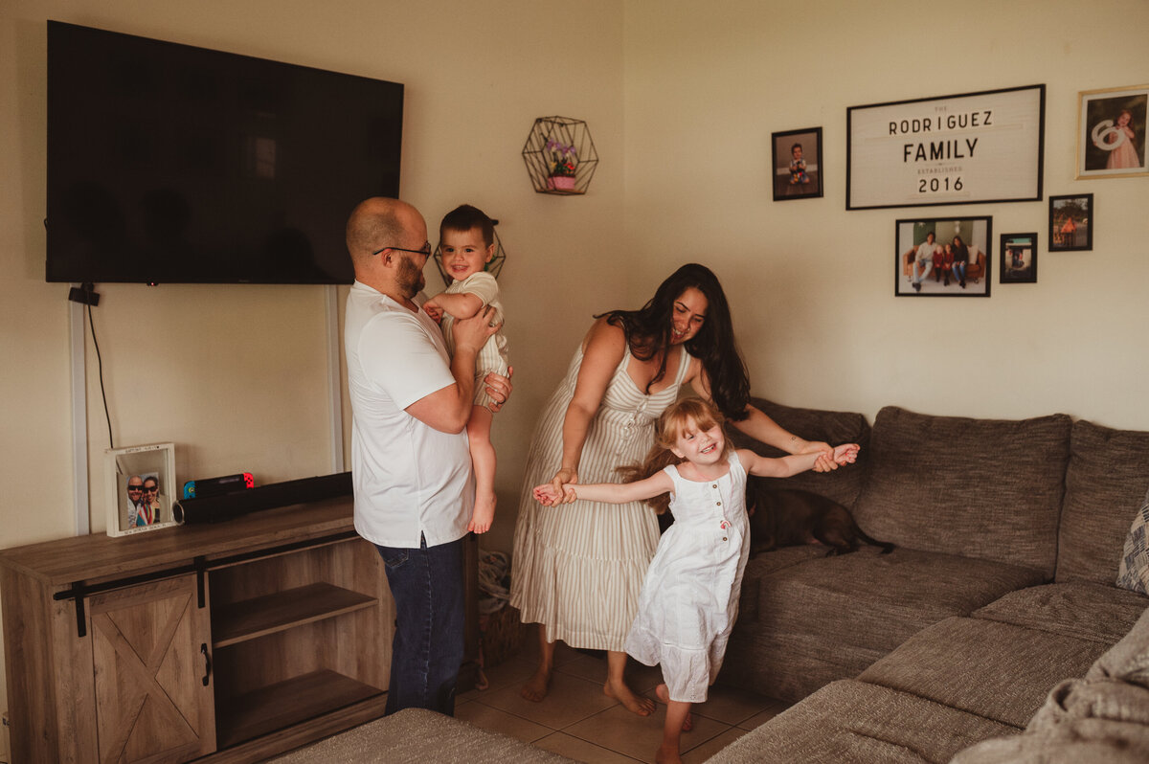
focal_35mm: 35
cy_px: 382
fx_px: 1116
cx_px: 574
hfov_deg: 54.5
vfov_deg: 37.8
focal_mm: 35
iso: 2000
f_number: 2.8
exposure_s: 1/250
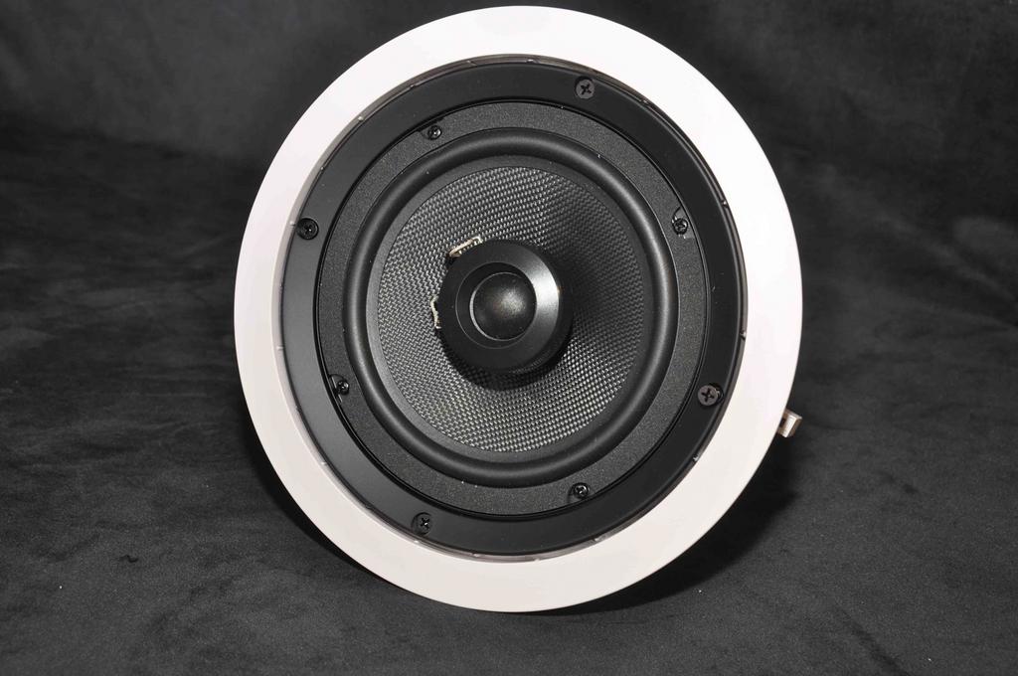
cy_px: 338
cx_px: 509
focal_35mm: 75
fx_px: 2118
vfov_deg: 18.1
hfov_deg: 27.0
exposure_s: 1/30
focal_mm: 50
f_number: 8
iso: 200
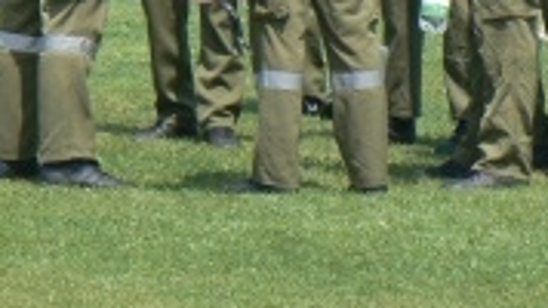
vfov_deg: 2.2
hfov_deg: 3.9
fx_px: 8120
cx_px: 179
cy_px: -166
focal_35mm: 559
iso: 80
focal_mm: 32.3
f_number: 5.6
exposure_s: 1/400
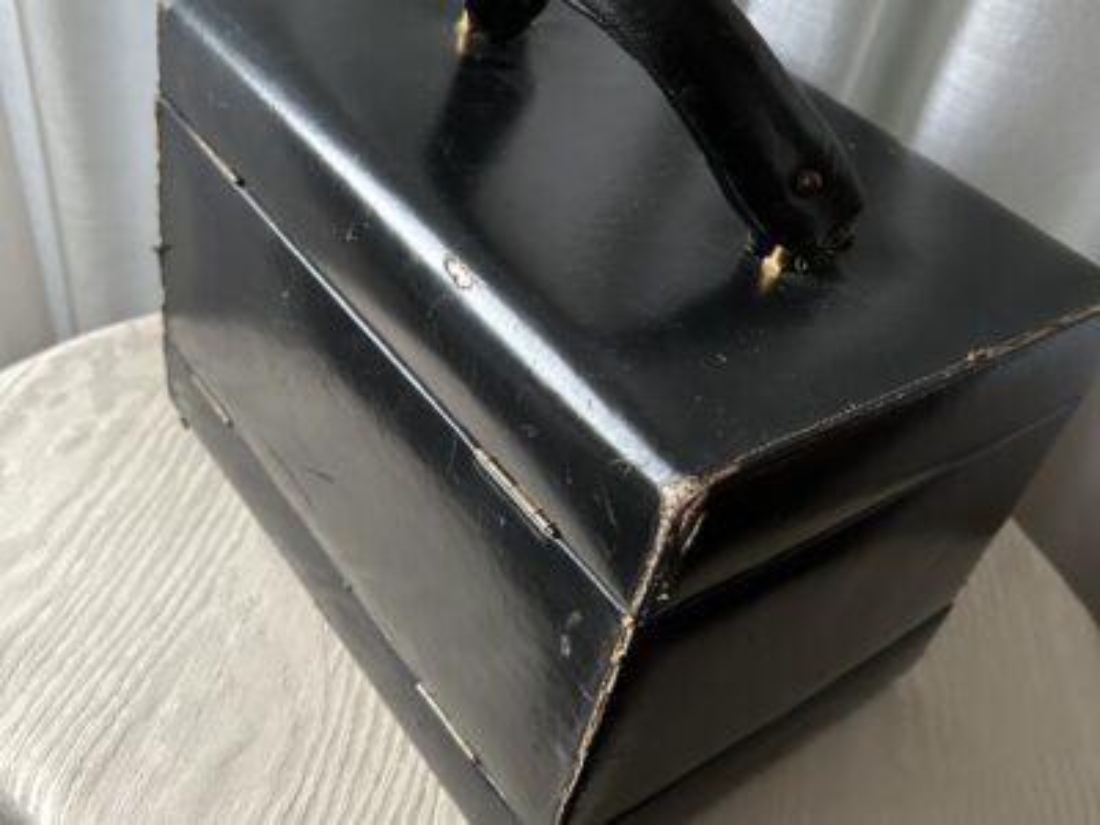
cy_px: 412
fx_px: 826
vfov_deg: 53.1
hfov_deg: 67.3
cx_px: 550
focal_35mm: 26
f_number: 1.5
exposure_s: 1/60
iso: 320
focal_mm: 5.7
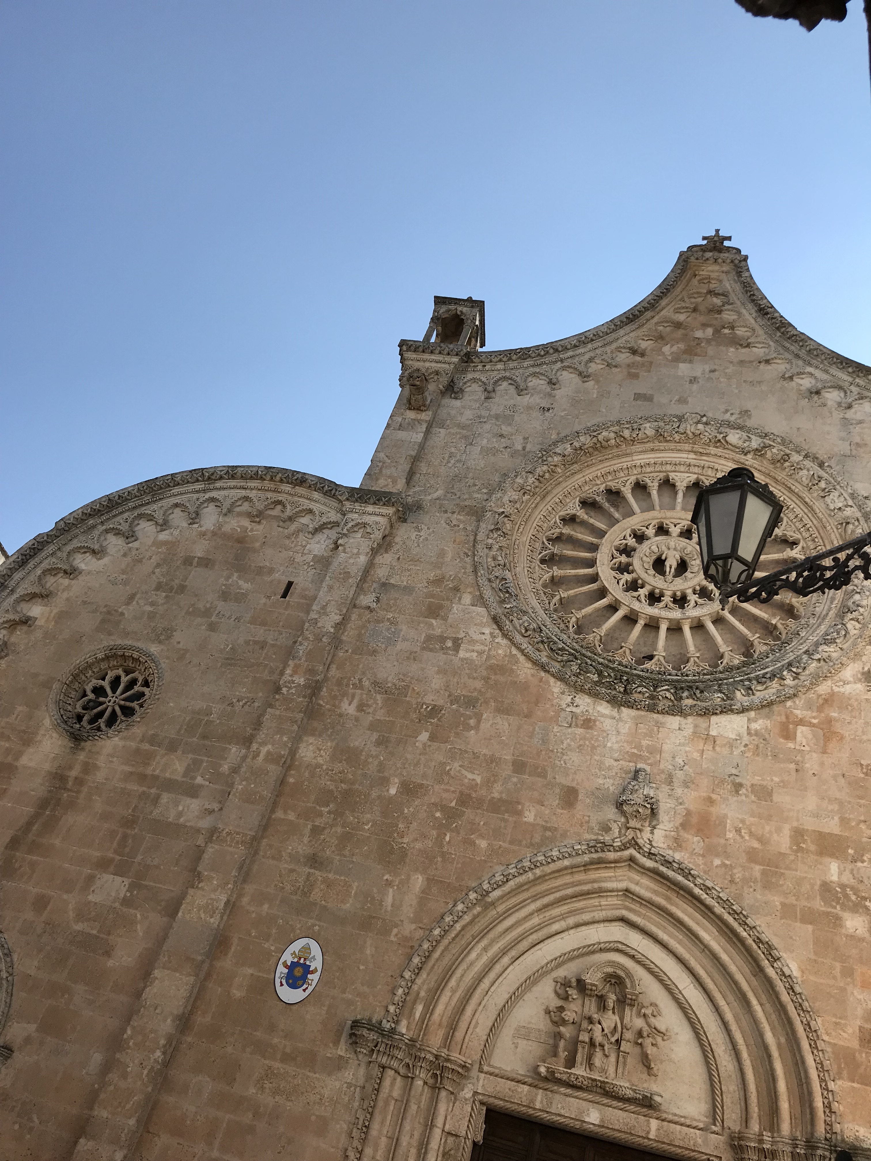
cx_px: 436
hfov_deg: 49.7
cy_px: 580
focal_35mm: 28
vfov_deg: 63.4
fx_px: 939
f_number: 1.8
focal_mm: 3.99
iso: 20
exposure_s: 1/3096
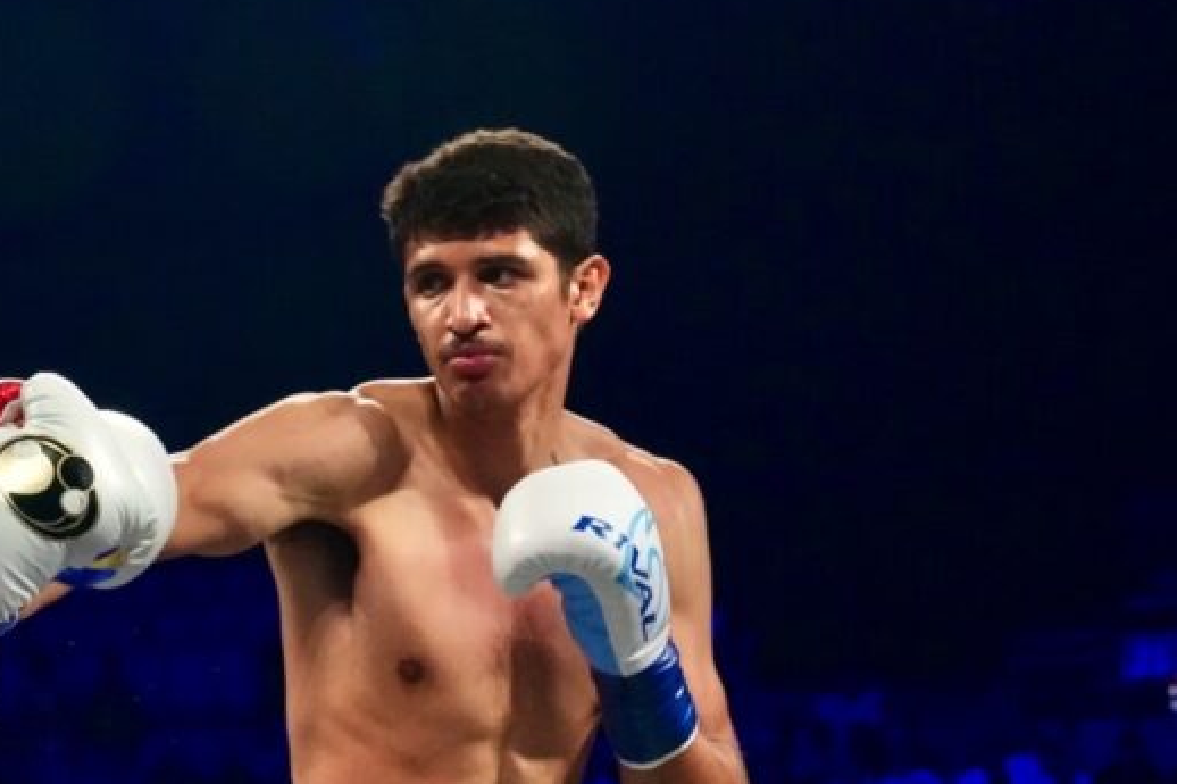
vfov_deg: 14.8
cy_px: 742
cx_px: 57
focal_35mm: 91
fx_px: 2974
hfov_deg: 21.7
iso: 10000
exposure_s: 1/1000
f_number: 5.6
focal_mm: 46
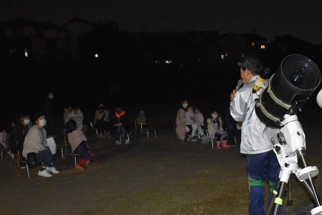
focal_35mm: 57
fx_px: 510
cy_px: 133
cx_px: 199
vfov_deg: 23.7
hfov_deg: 34.9
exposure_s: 1/60
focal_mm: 24
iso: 6400
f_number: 3.8
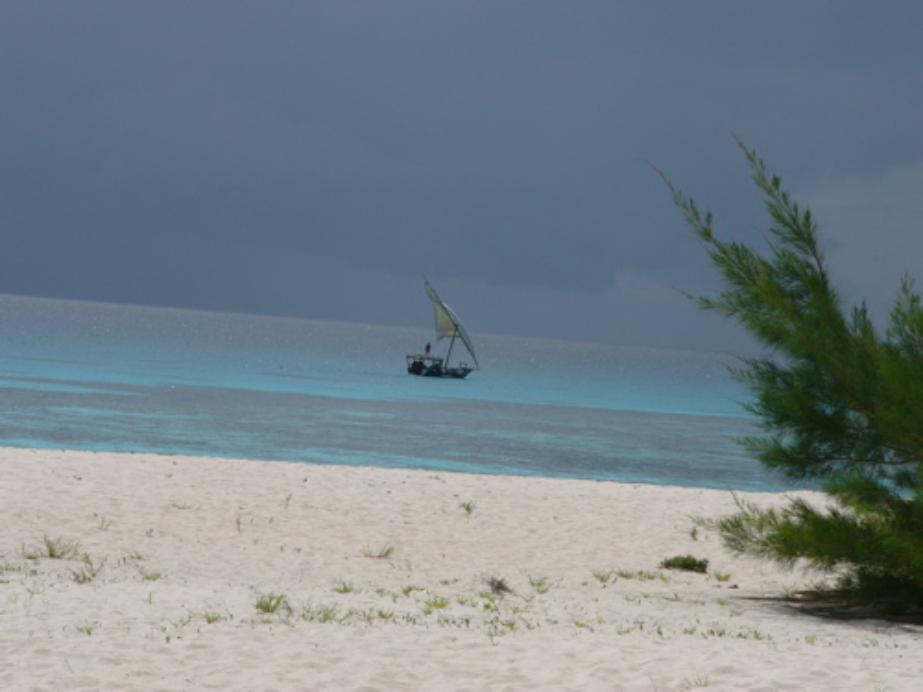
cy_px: 346
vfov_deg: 9.2
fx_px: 4293
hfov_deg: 12.3
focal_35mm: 161
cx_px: 462
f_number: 5.6
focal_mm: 26.8
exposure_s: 1/1000
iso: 50
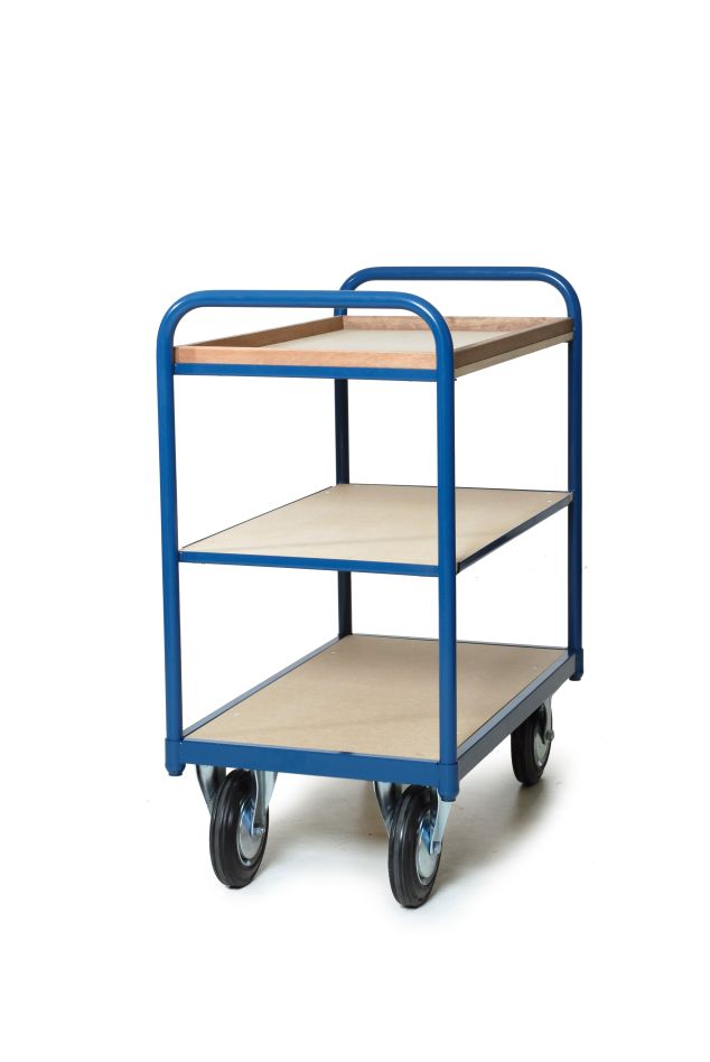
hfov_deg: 19.0
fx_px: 2125
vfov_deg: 28.0
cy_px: 531
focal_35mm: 72
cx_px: 355
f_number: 11
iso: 100
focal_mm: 48
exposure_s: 1/250
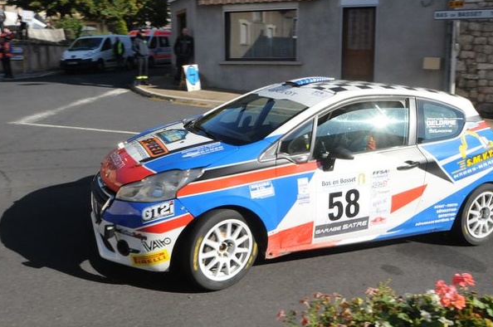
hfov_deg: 58.8
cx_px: 256
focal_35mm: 32
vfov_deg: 40.8
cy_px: 133
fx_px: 438
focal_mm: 16
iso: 1000
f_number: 14
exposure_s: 1/500
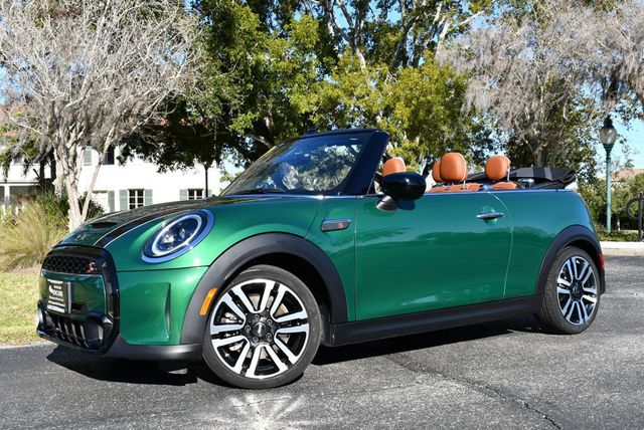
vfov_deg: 30.6
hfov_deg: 44.5
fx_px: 788
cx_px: 322
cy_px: 215
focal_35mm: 44
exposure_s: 1/250
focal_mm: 22
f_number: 8
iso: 125
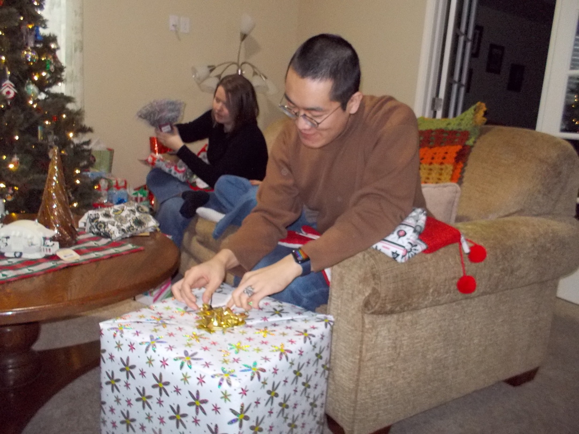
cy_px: 217
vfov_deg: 48.2
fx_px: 485
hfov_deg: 61.7
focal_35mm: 29
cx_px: 290
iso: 800
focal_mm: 4.1
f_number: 3.3
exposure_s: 1/30
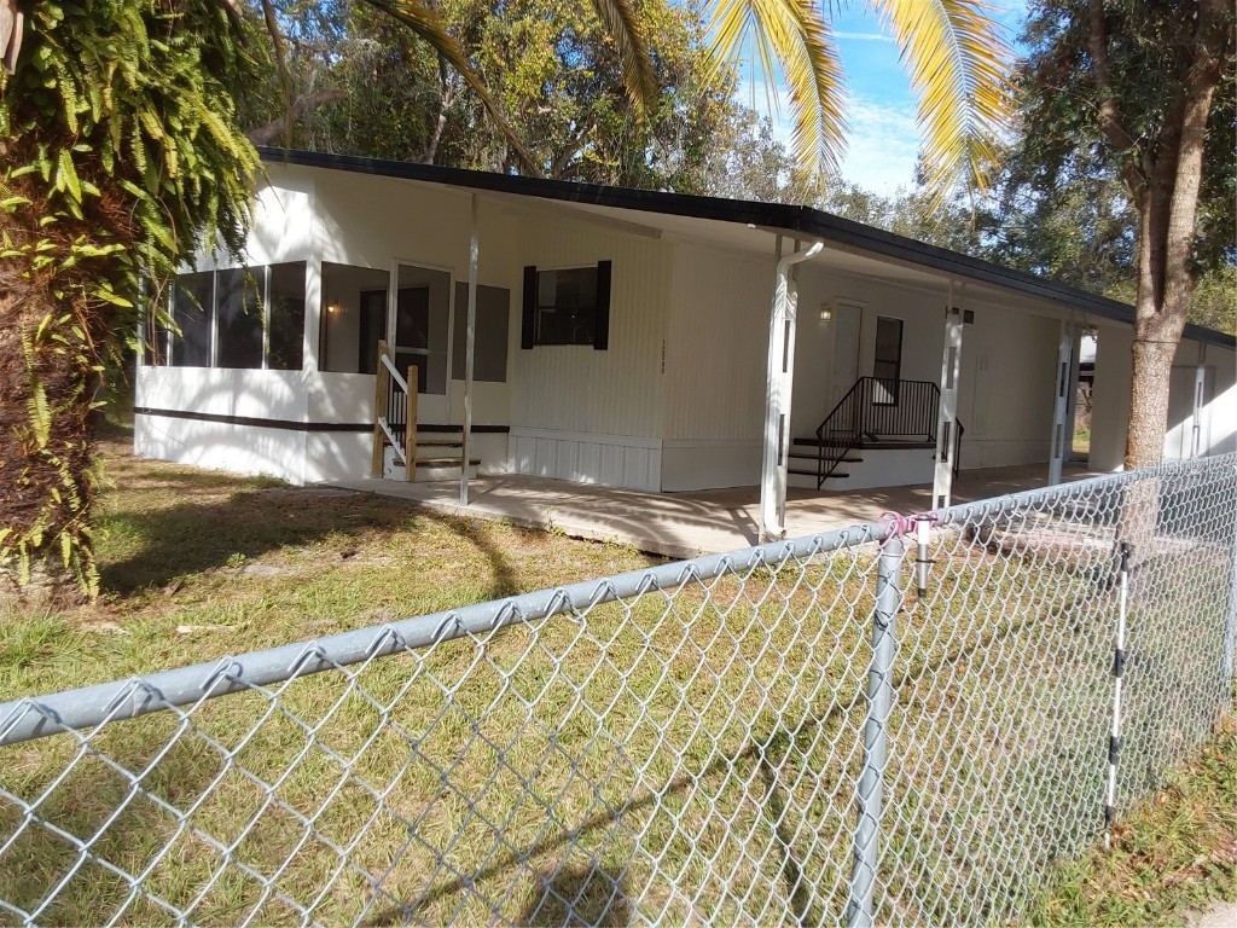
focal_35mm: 28
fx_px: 1001
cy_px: 464
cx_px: 618
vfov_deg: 49.7
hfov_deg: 63.4
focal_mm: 2.91
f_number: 1.9
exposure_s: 1/851
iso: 50
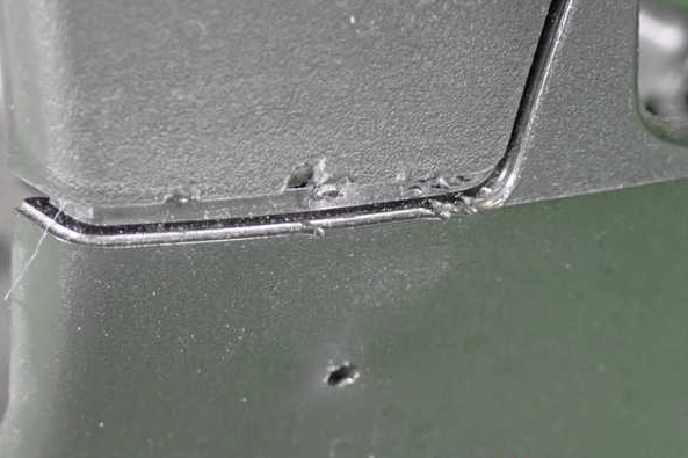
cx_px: 341
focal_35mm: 81
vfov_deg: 16.8
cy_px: 225
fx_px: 1547
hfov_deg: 25.1
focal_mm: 13.65
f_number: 4.1
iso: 3200
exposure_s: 1/50
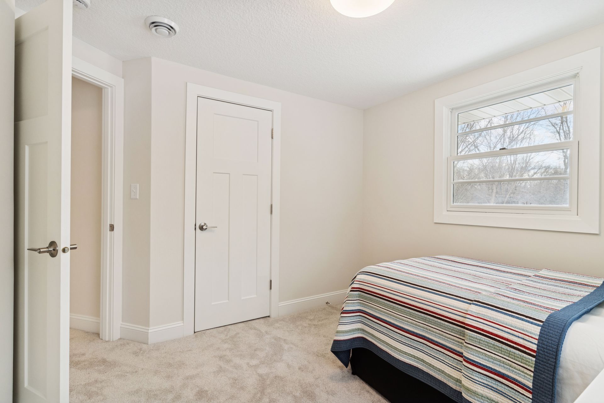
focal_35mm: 17
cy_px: 202
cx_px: 302
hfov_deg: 93.3
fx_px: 285
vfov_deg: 70.4
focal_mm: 17
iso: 400
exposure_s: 1/125
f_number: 8
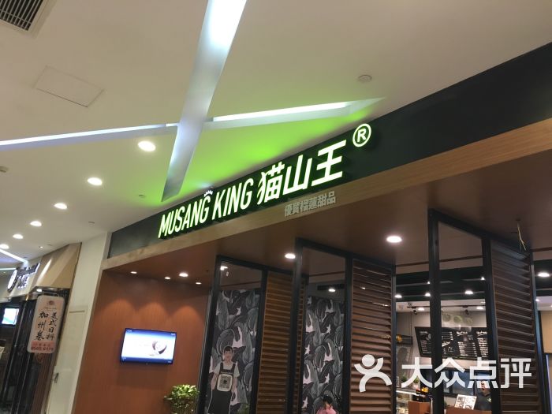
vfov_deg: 48.2
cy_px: 207
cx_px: 276
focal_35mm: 29
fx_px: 462
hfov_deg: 61.7
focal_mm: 4.15
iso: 125
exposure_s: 1/33
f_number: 2.2
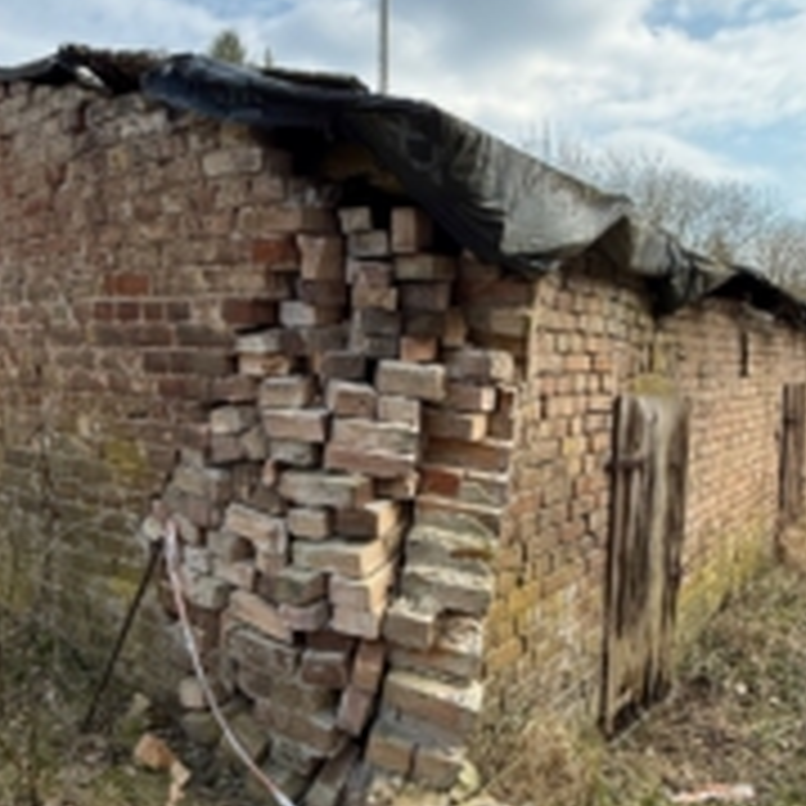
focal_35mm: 27
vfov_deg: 58.8
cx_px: 376
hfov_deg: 59.0
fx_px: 711
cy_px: 347
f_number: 2.2
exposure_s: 1/518
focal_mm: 2.22
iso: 64
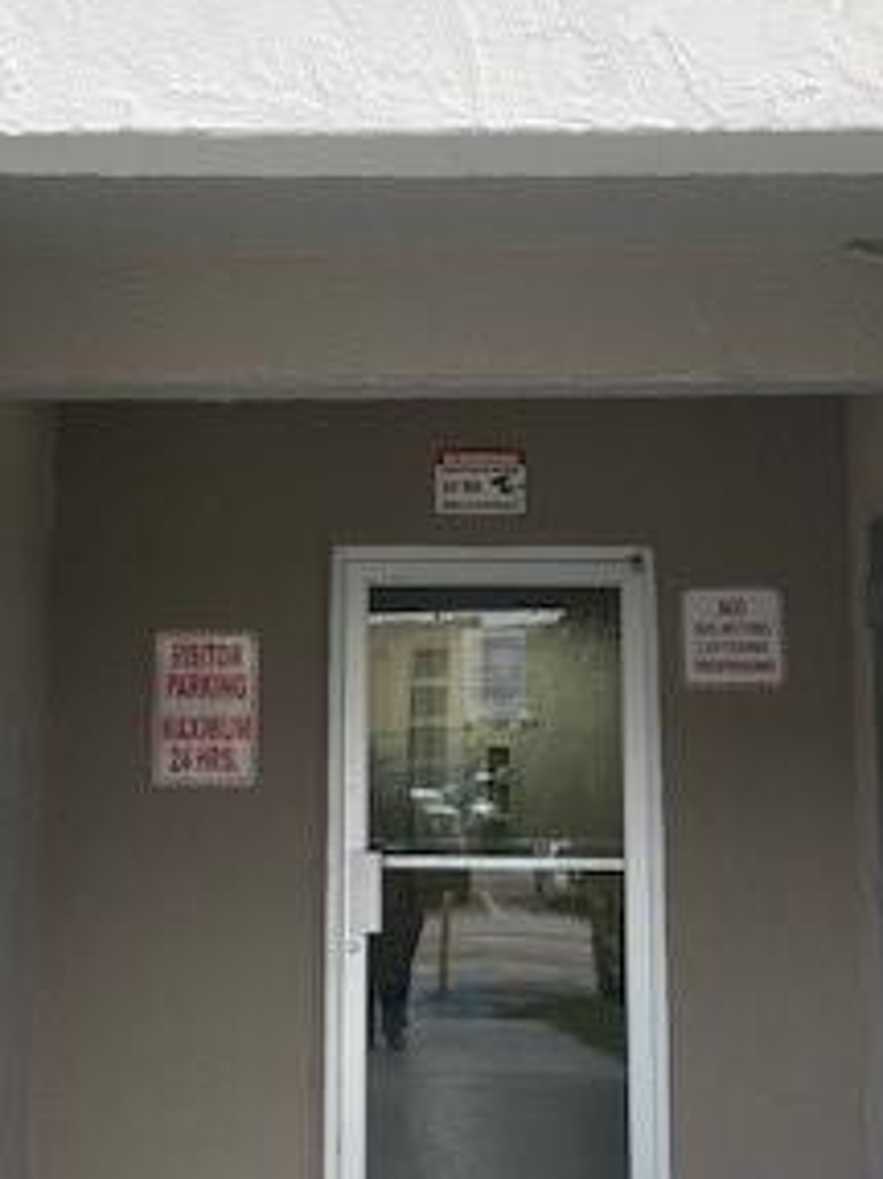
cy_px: 464
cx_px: 394
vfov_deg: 33.1
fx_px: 1974
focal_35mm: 58
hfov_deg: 25.2
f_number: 1.8
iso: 32
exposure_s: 1/316
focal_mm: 4.25
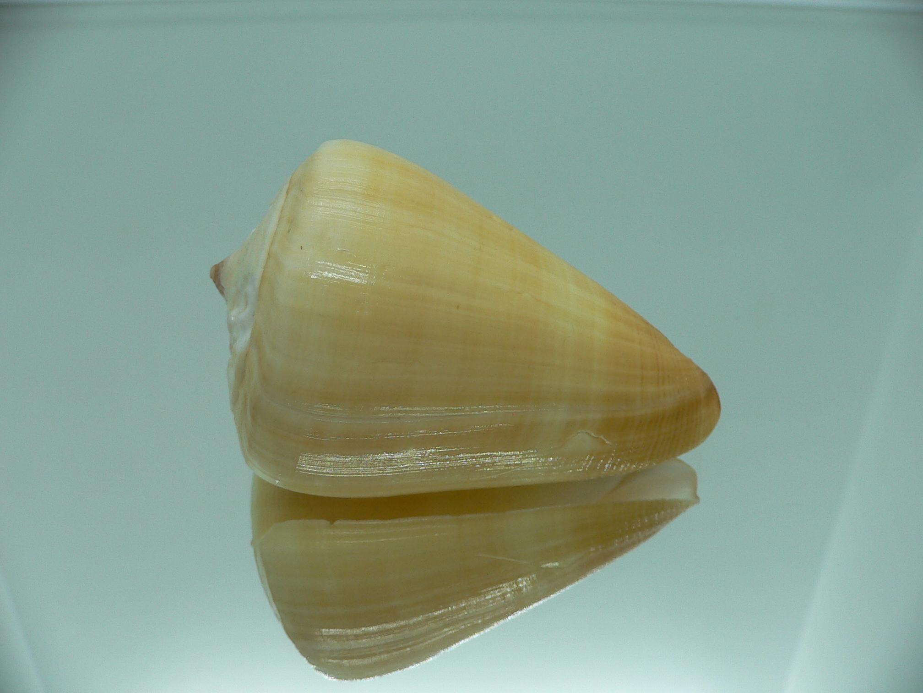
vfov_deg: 40.7
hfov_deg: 52.6
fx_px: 933
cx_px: 462
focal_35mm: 35
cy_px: 346
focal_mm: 4.6
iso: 80
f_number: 2.8
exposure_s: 1/80
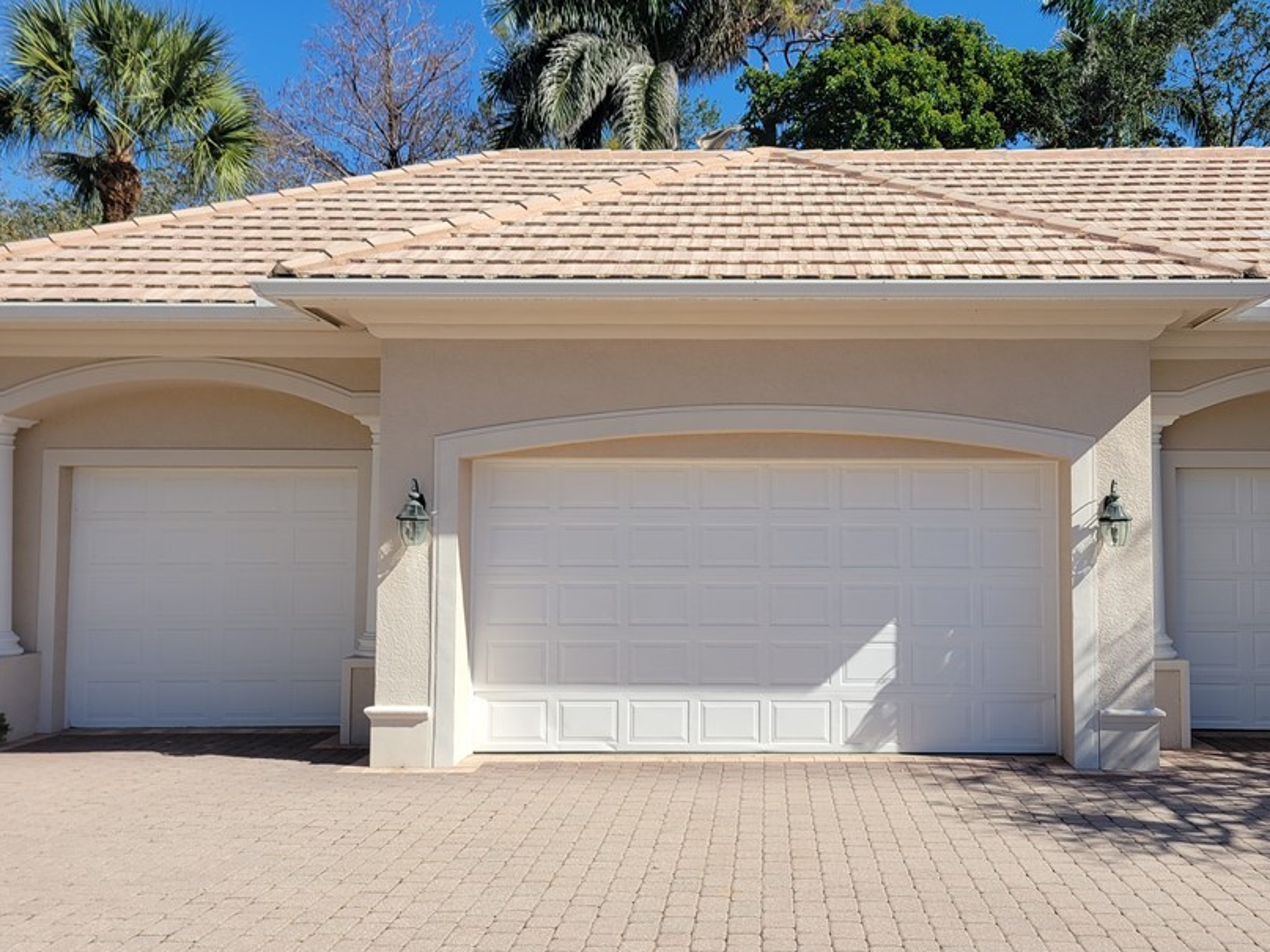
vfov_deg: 42.9
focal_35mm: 33
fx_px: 1211
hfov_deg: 54.9
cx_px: 766
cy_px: 489
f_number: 1.8
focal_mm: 5.4
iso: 40
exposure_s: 1/2586
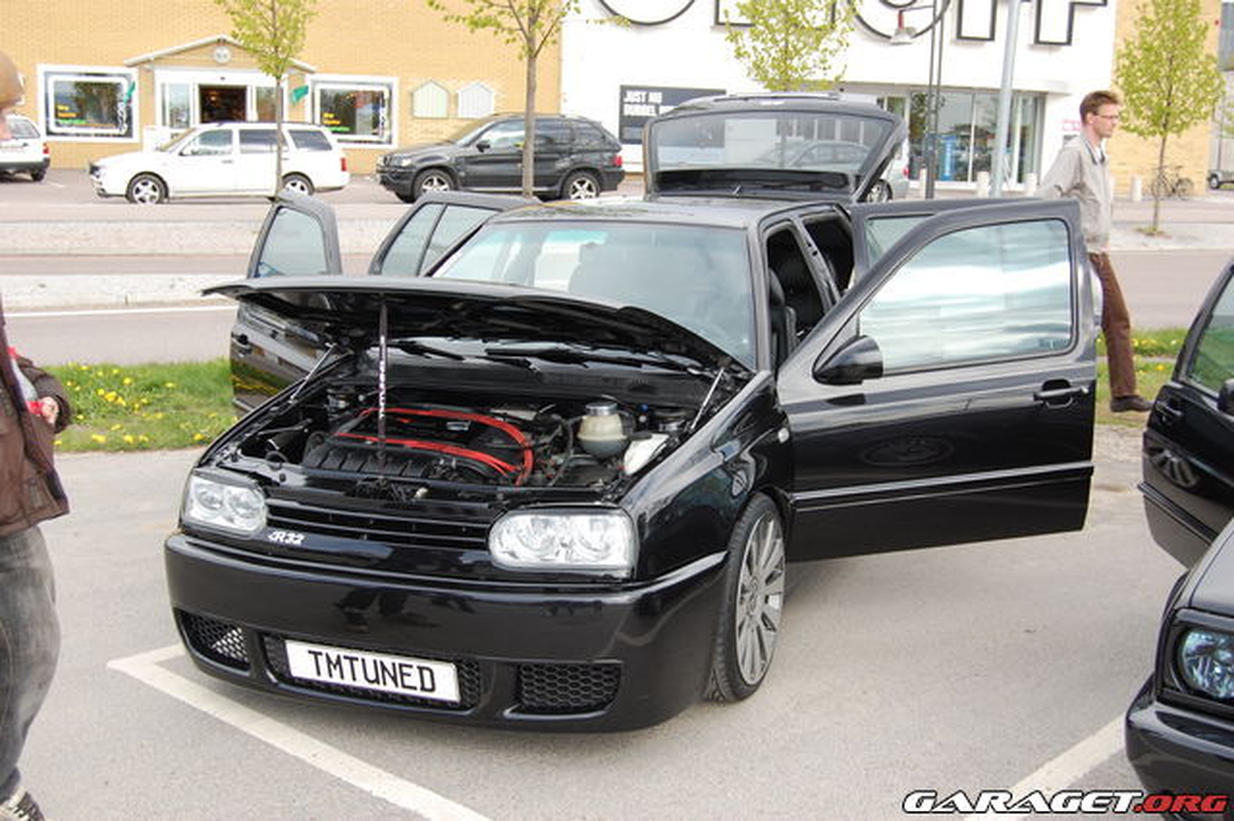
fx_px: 1439
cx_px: 617
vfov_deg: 31.9
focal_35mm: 42
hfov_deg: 46.4
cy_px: 410
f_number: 6.3
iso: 200
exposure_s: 1/160
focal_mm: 28
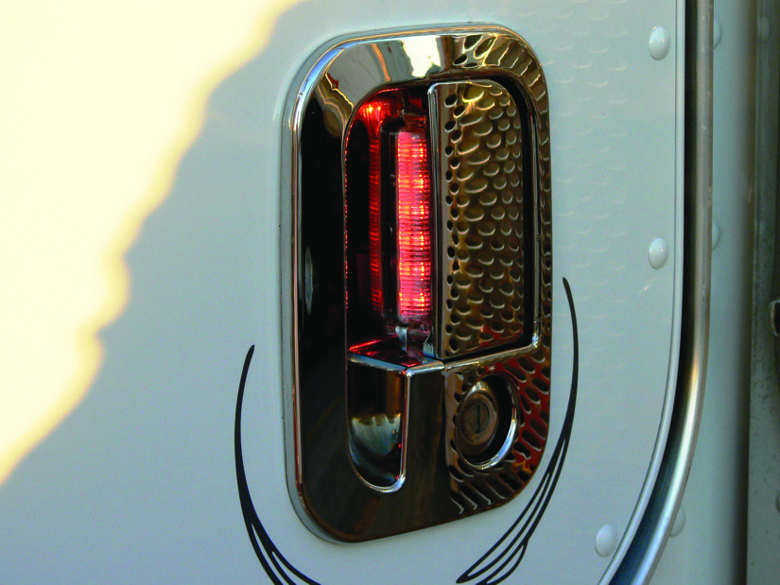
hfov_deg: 14.9
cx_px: 390
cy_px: 292
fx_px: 2975
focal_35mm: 132
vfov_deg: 11.2
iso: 80
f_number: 5
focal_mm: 22.1
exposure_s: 1/100
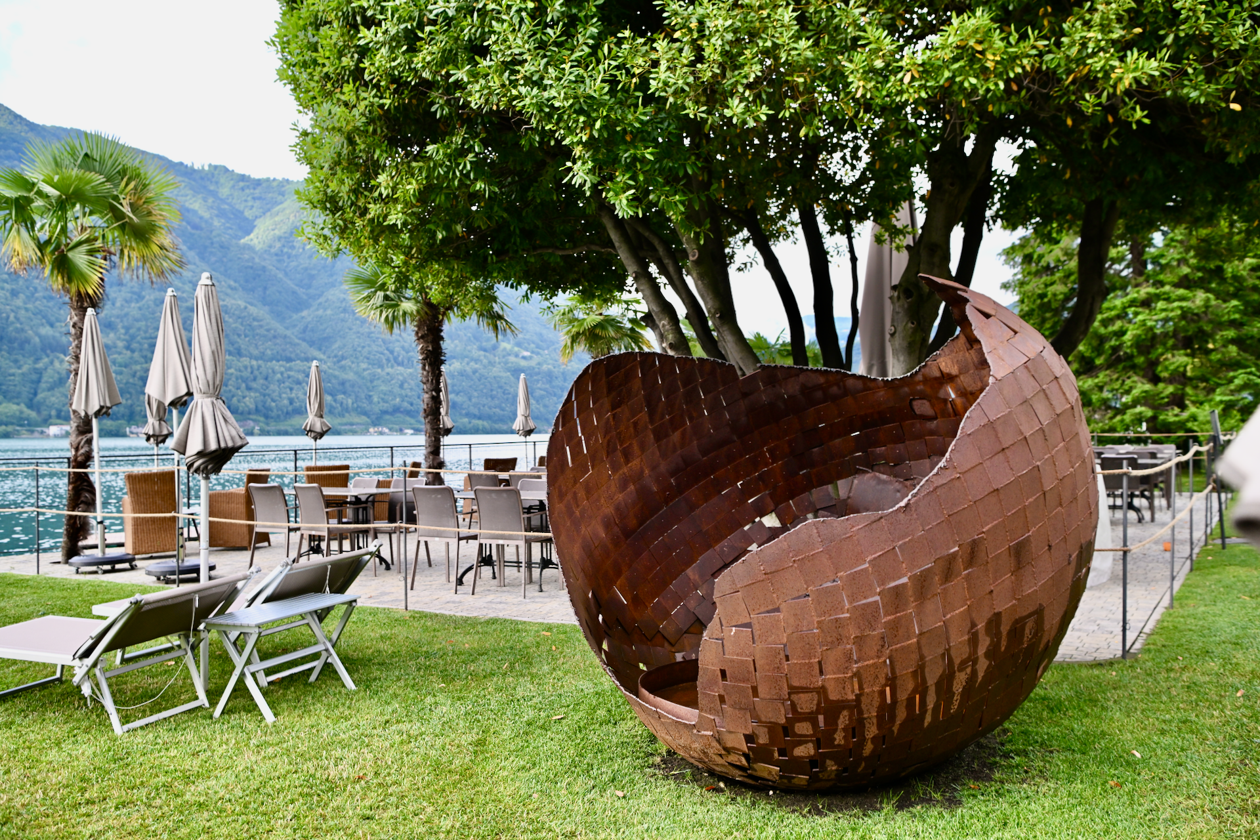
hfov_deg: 58.7
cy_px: 420
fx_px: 1120
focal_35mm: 32
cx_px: 630
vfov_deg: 41.1
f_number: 4.5
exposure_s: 1/1250
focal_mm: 32
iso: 1000
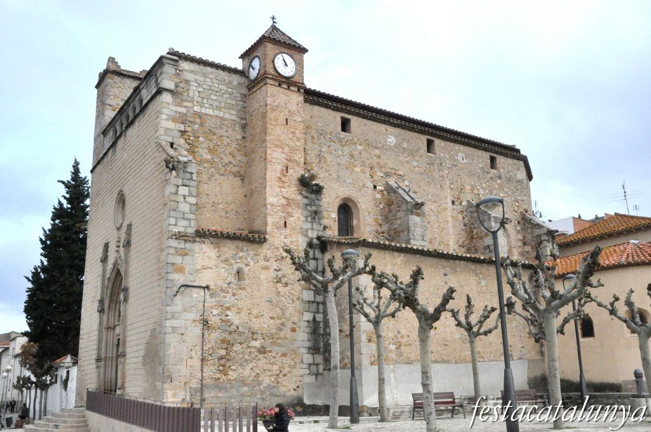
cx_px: 326
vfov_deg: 36.8
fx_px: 650
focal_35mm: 36
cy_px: 216
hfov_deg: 53.2
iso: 3200
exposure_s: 1/800
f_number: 14
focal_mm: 24
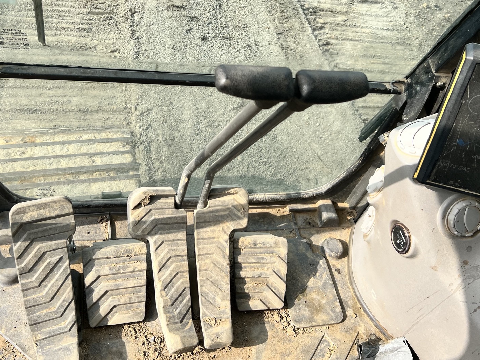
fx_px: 513
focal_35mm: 37
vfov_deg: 38.3
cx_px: 247
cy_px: 125
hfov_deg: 50.1
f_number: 1.5
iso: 50
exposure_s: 1/1751
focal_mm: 5.7
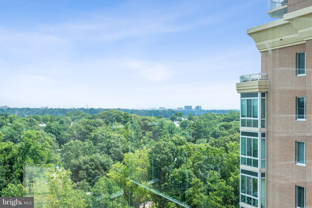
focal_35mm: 50
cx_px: 156
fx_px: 433
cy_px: 104
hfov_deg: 39.6
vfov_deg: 27.0
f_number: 8
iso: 200
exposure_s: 1/400
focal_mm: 33.5
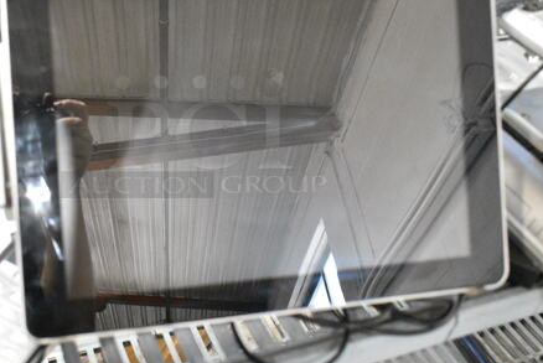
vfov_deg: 29.2
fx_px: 695
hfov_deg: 42.3
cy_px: 133
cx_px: 200
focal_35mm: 46
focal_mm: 22
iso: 6400
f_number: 5
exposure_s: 1/100
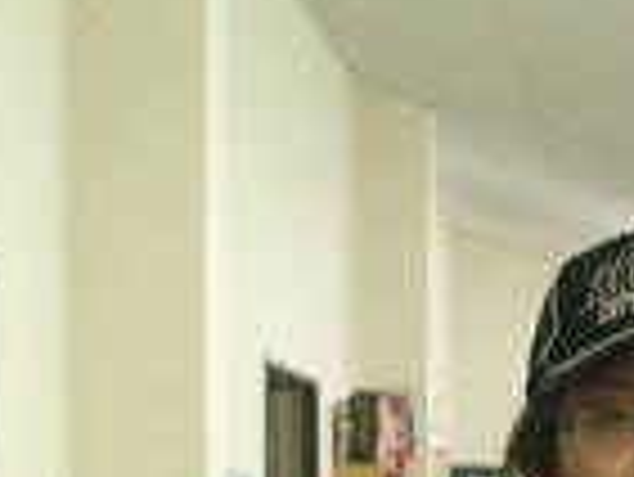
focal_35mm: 127
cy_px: 828
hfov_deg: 15.4
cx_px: 544
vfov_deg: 11.0
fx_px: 2328
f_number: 2.6
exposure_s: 1/30
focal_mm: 5.8
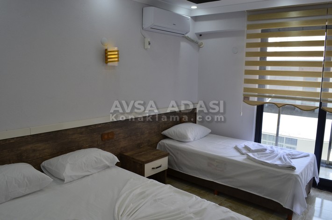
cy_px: 110
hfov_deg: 67.5
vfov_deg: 47.7
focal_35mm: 27
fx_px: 248
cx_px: 166
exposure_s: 1/45
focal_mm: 18
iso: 400
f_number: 9.5
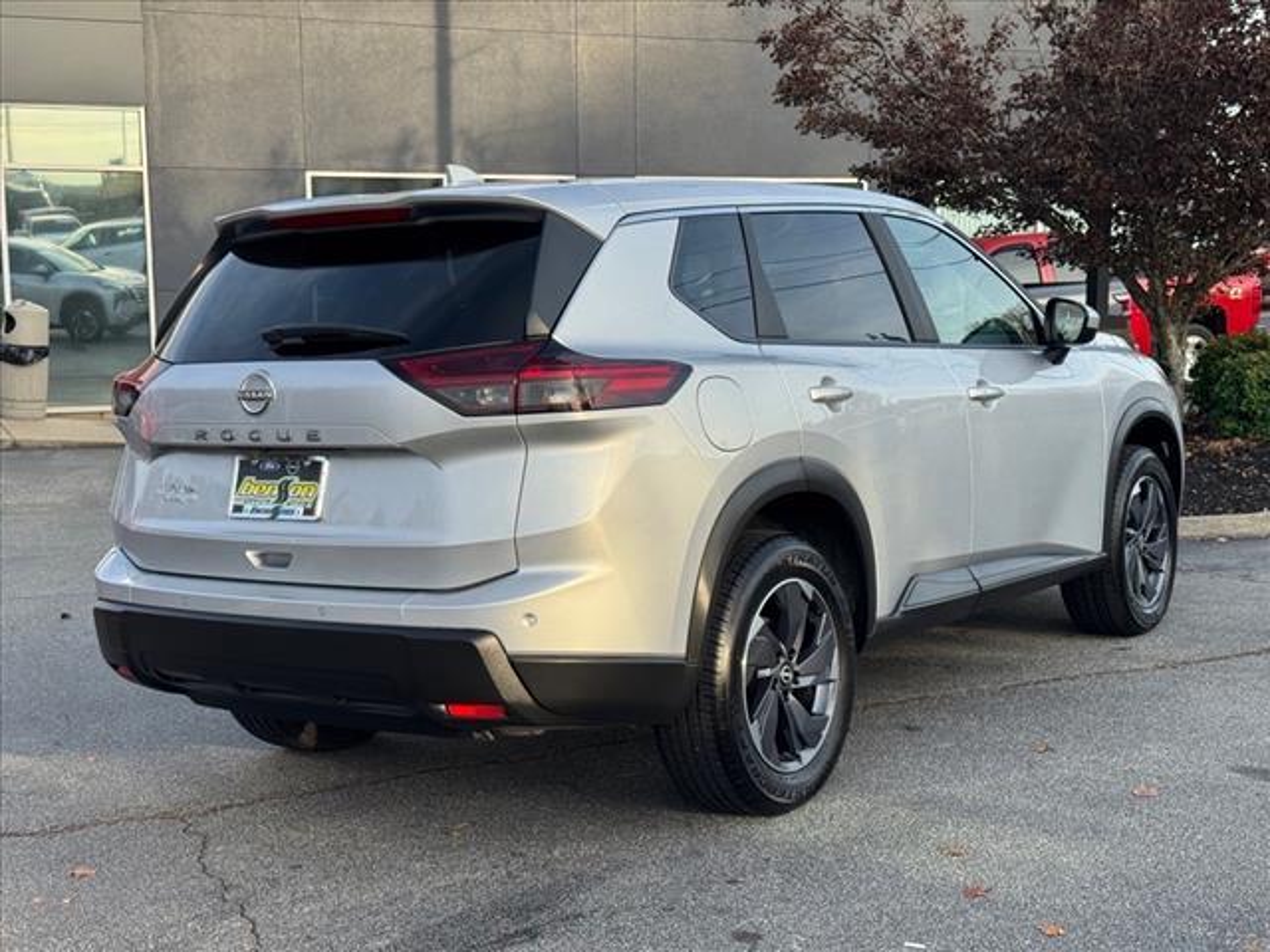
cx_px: 635
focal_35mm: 48
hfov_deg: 39.7
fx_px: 1761
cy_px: 476
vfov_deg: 30.3
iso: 64
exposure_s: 1/1193
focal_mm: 6.76
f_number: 1.78
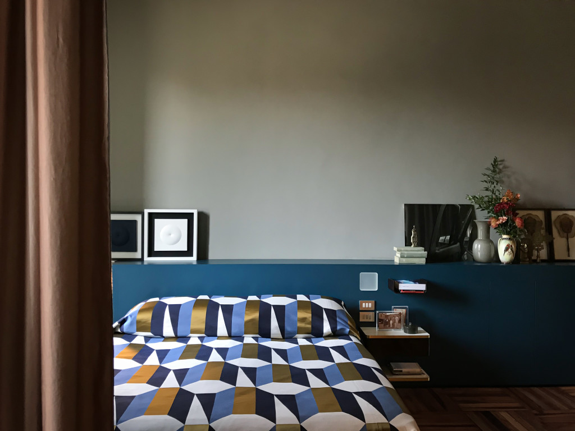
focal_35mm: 28
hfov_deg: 63.4
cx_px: 288
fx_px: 465
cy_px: 216
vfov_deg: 49.7
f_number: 1.8
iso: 40
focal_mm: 3.99
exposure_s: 1/17
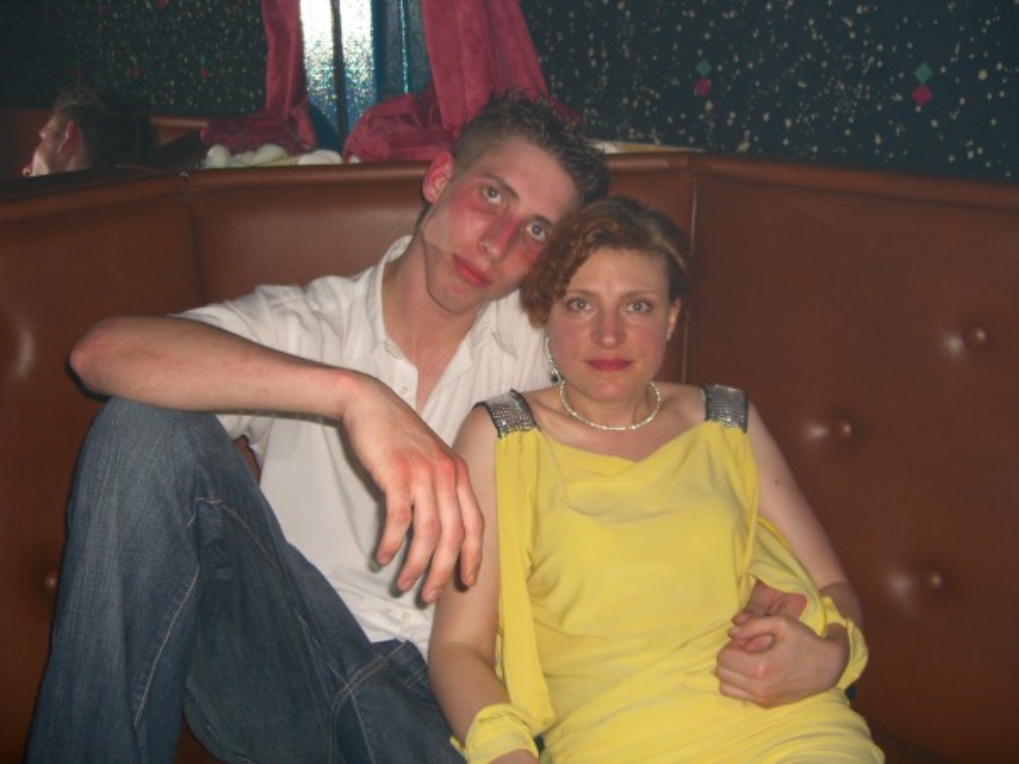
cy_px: 382
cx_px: 510
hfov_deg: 49.0
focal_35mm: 38
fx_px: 1119
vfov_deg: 37.7
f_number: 2.8
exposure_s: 1/60
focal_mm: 7.9
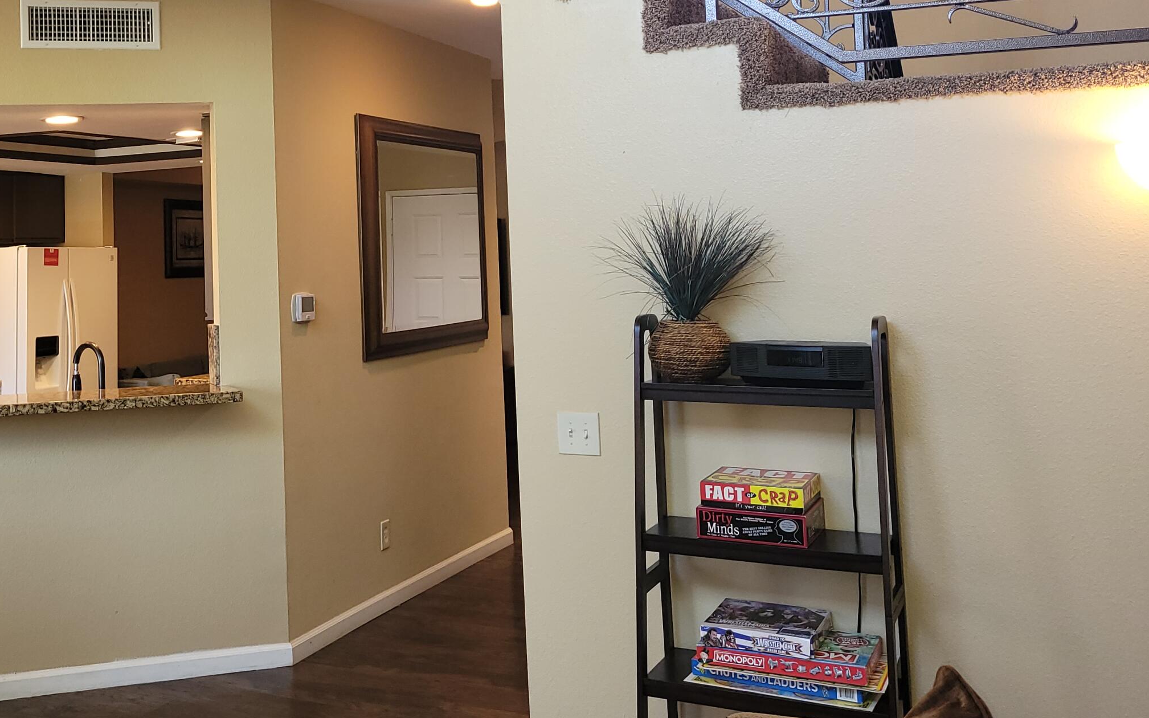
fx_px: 1284
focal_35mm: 41
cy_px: 139
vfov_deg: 30.4
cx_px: 338
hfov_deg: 47.0
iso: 100
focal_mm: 5.4
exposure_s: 1/60
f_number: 1.8
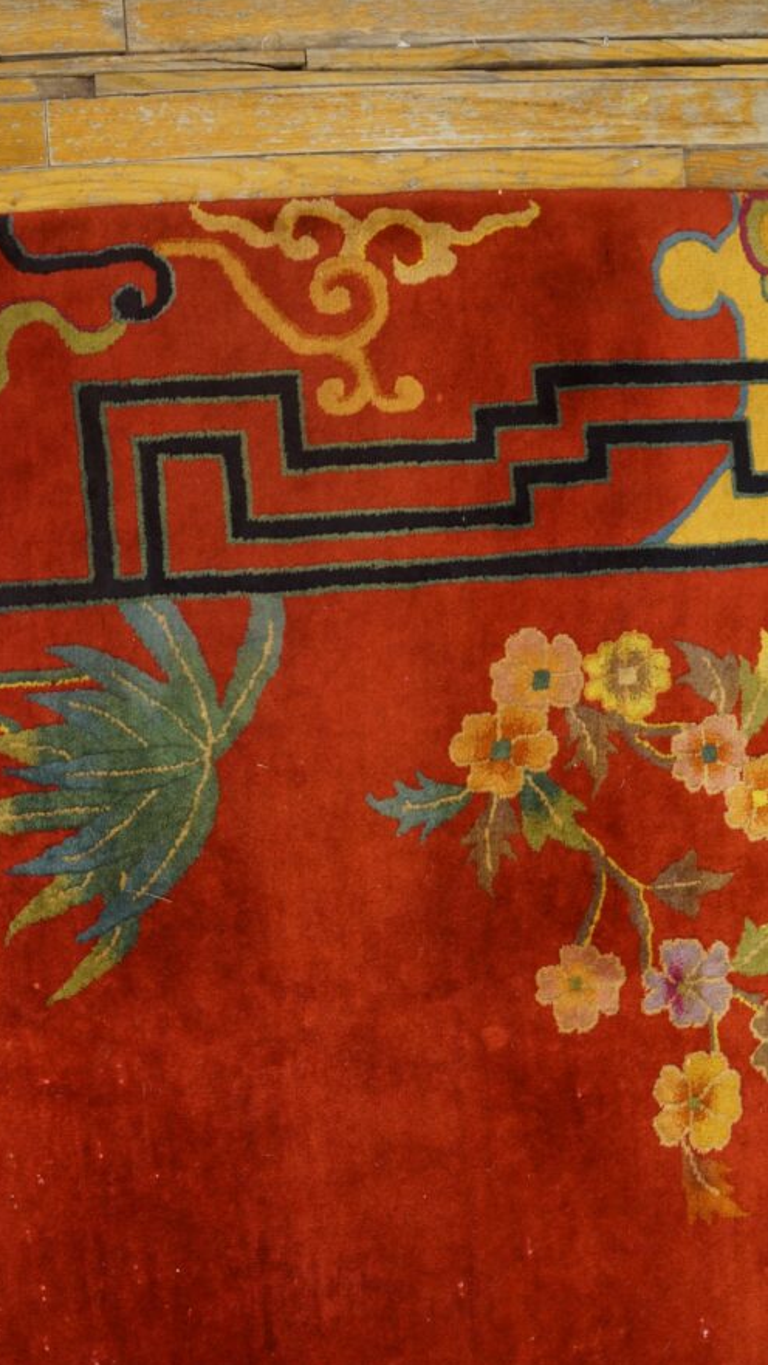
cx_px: 305
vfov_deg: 63.4
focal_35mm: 31
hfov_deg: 38.1
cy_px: 672
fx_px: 1106
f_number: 4
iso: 1250
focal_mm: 19
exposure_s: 1/60
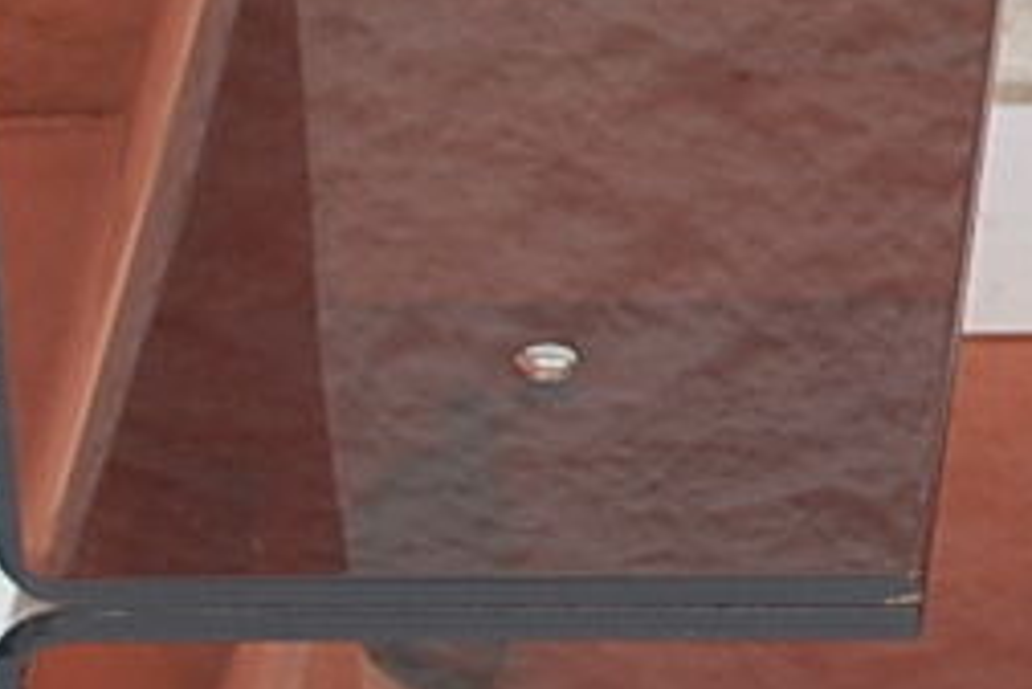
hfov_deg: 6.0
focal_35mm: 338
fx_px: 9694
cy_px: -261
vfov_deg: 4.1
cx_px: 1995
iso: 200
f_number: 6.3
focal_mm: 38
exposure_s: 1/160
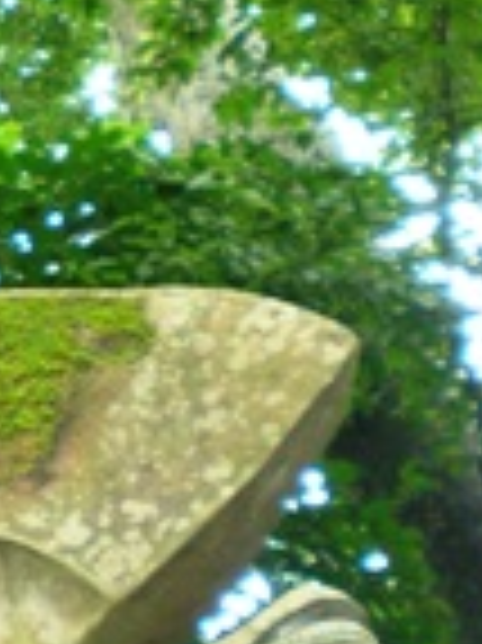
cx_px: -282
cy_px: 369
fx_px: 2417
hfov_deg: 10.9
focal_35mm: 130
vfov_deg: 15.2
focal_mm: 6.3
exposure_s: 1/30
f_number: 3.1
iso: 216
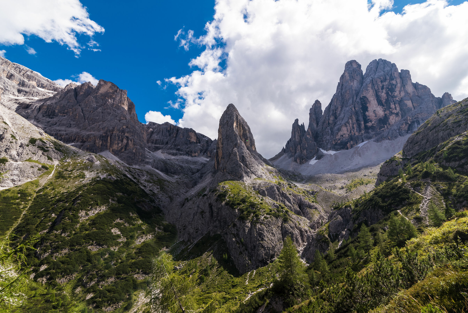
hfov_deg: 96.7
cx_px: 234
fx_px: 208
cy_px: 156
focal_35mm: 16
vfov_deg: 73.8
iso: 100
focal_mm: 16
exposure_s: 1/125
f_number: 10
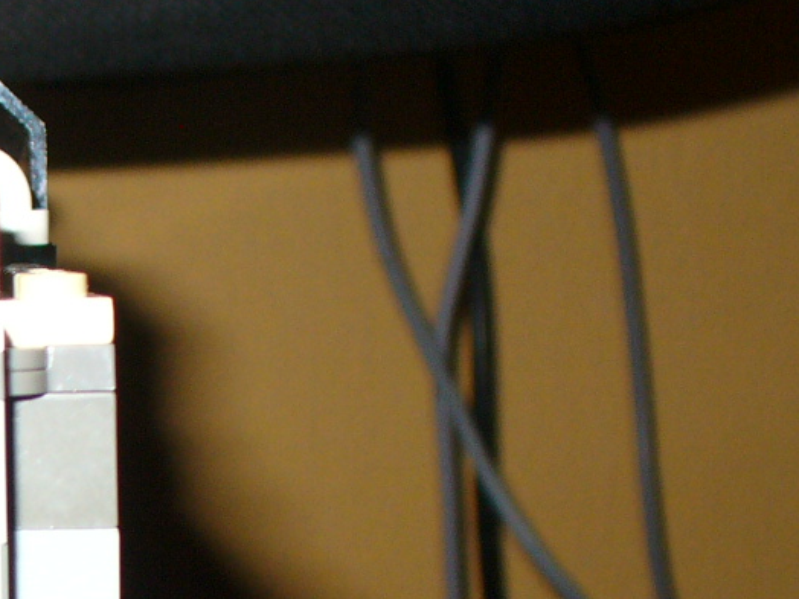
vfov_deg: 12.9
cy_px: 611
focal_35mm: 113
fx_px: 2608
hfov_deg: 16.5
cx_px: -210
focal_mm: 6.1
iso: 100
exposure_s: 1/60
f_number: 2.8
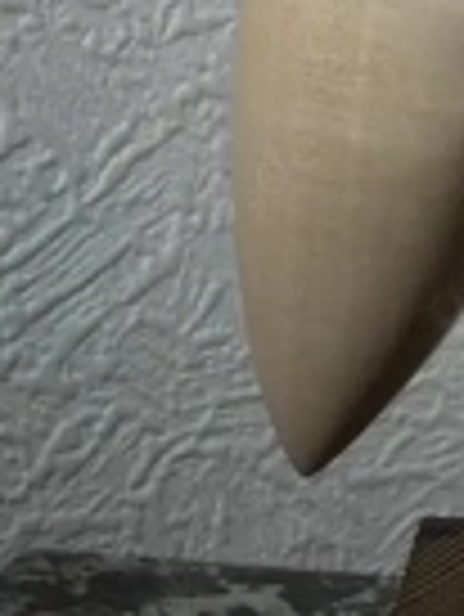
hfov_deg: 13.2
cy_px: -90
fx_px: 1927
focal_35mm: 108
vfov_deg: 17.5
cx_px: 613
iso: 77
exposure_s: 1/30
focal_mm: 6.2
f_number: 2.8
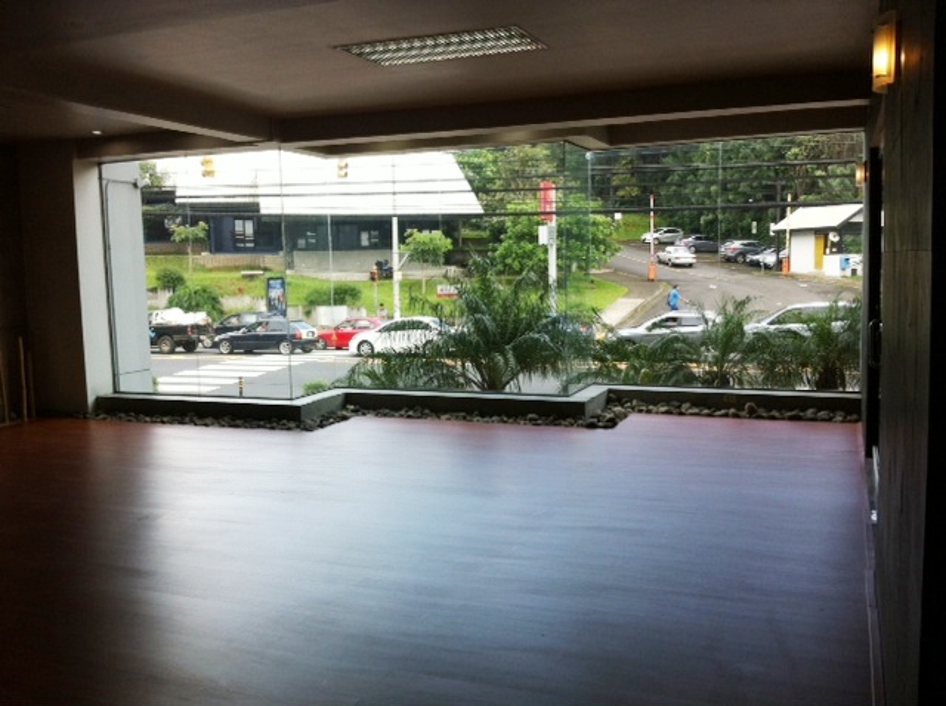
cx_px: 473
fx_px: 955
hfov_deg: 52.7
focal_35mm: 35
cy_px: 353
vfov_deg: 40.6
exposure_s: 1/220
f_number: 2.8
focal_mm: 3.85
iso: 80
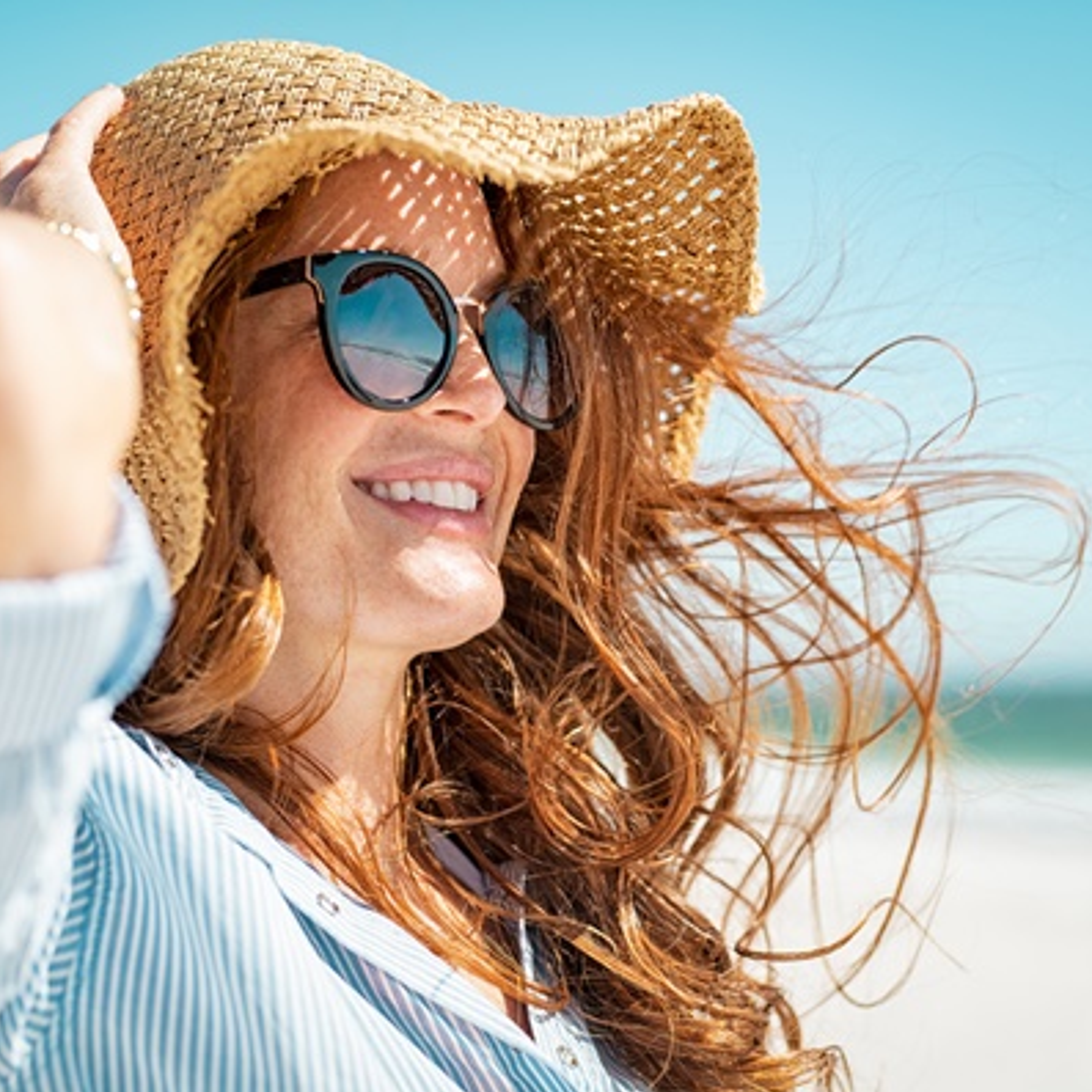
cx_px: 490
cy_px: 547
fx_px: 2748
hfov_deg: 22.5
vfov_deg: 22.5
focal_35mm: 77
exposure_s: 1/1250
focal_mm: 50
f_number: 2.8
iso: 64
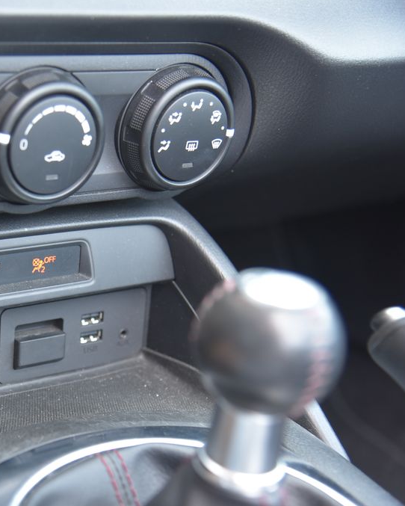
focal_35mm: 71
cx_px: 32
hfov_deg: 21.1
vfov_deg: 26.8
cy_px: 252
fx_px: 1063
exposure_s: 1/30
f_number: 4
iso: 500
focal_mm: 50
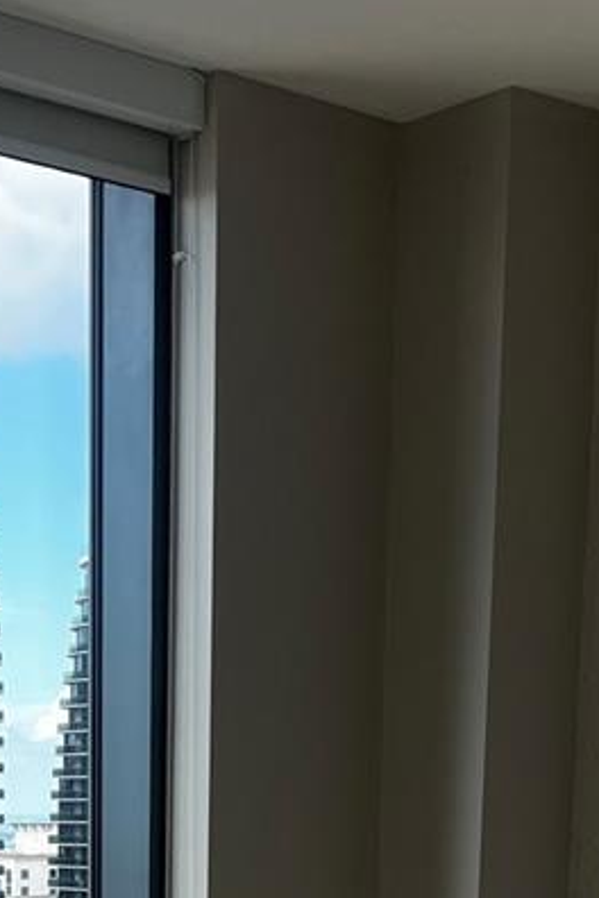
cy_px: 1122
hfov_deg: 16.5
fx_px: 2046
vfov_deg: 22.5
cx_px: 79
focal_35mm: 82
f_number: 1.5
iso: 50
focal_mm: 5.7
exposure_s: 1/513
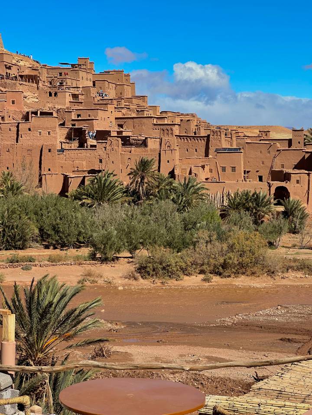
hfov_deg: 19.1
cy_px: 208
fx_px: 925
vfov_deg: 25.3
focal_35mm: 77
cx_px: 156
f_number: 2.8
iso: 32
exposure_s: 1/1155
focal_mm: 9
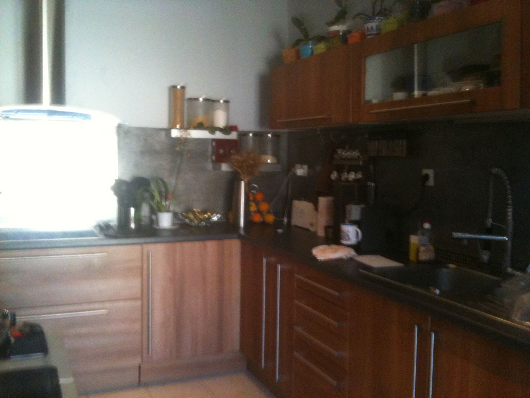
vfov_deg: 40.7
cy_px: 199
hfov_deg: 52.6
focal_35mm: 35
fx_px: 536
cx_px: 265
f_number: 2.8
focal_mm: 3.85
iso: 250
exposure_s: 1/15
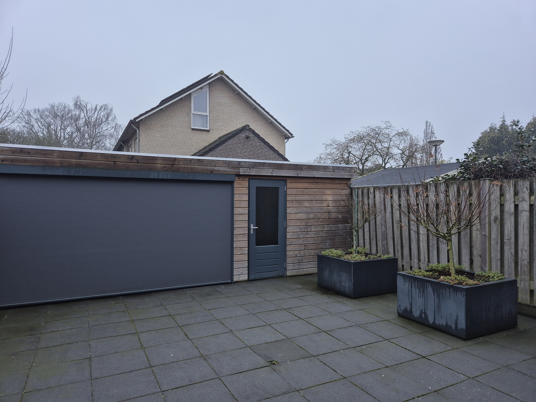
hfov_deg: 73.9
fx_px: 356
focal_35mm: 23
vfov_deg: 58.9
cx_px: 268
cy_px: 201
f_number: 1.8
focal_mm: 5.4
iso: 125
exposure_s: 1/100
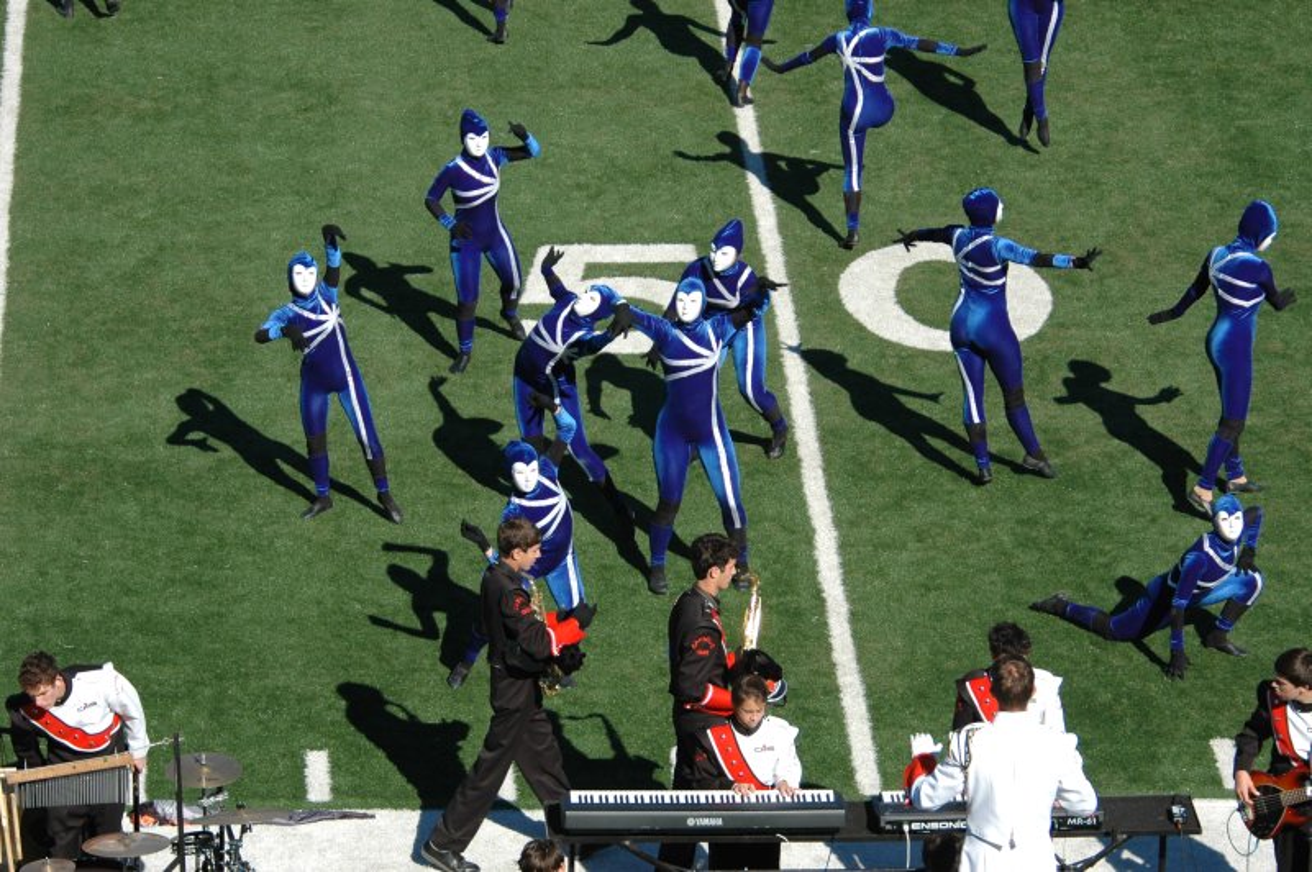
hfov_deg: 9.8
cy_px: 436
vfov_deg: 6.5
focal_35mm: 210
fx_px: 7647
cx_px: 656
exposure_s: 1/640
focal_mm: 140
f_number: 6.3
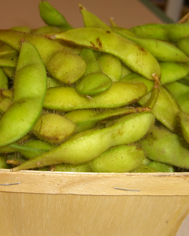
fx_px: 378
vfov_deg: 34.7
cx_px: 85
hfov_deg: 28.1
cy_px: 124
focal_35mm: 54
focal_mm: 7.9
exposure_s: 1/60
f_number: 2.8
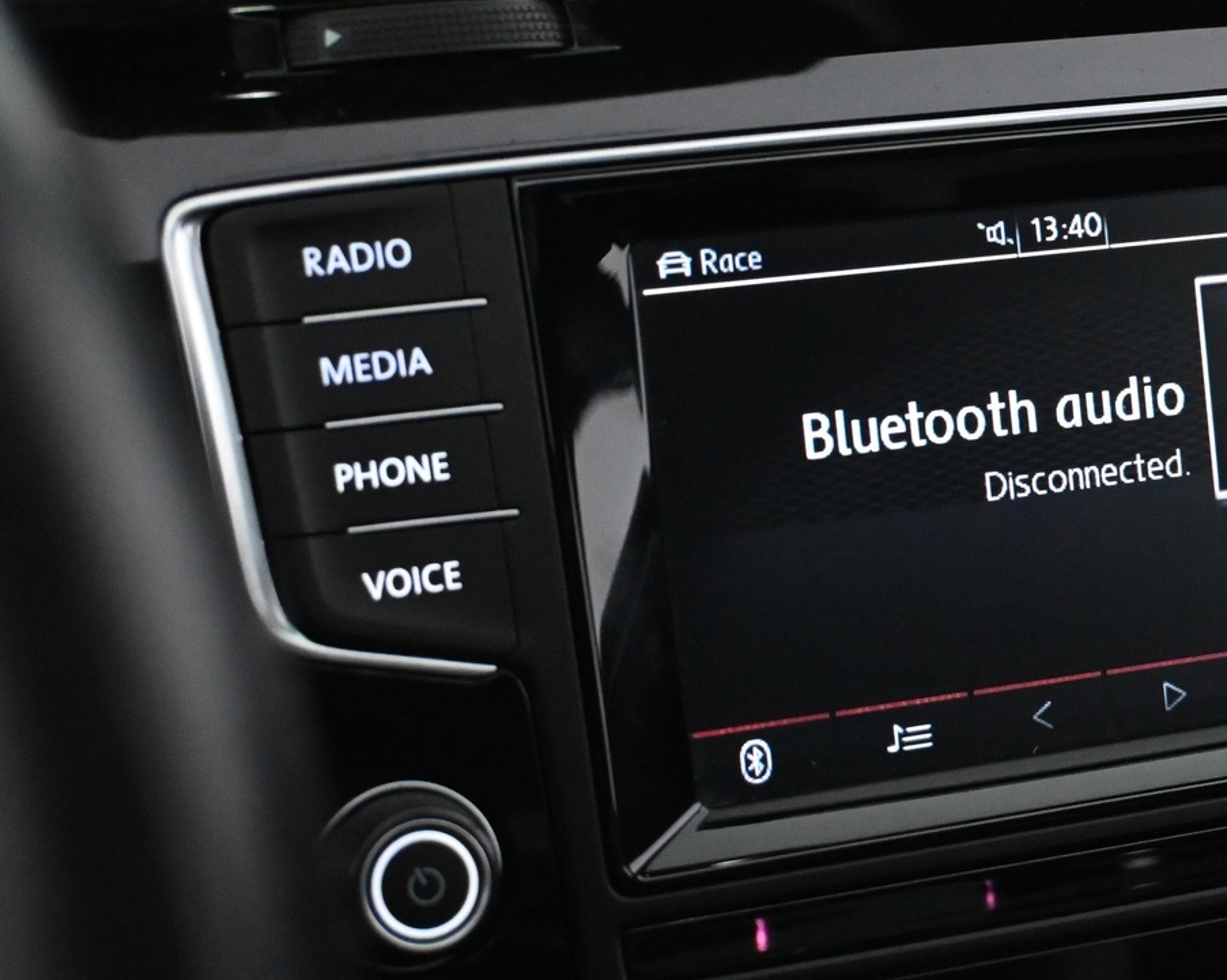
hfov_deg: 21.9
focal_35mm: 86
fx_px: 3122
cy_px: 462
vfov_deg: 17.9
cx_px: 1022
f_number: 5
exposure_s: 1/60
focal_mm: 34
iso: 7200
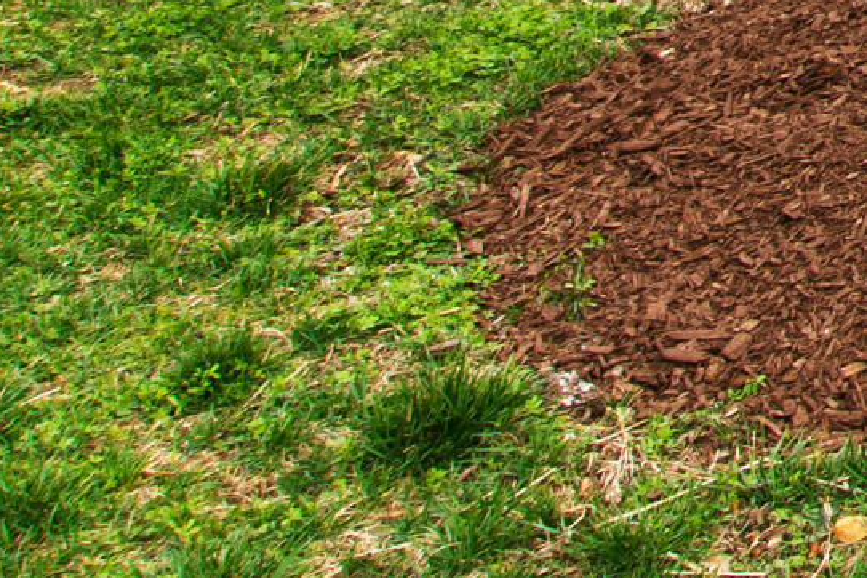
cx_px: 1982
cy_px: -616
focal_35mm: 83
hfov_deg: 15.6
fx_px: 1998
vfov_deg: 13.7
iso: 100
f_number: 8
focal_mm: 10
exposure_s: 1/80
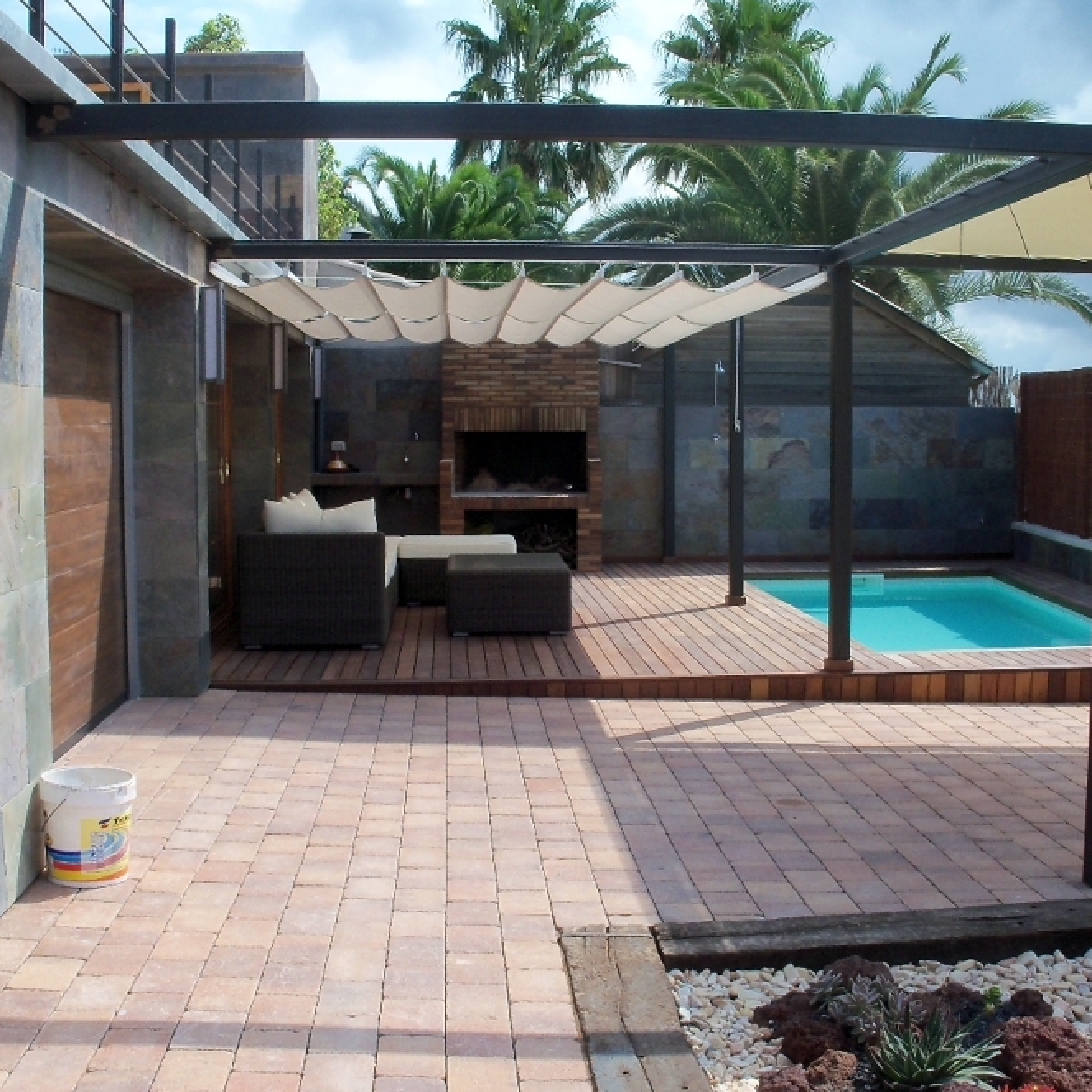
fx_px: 1499
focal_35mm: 42
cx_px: 578
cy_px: 539
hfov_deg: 40.0
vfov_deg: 40.0
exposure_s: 1/320
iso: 80
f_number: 5.5
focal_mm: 6.3
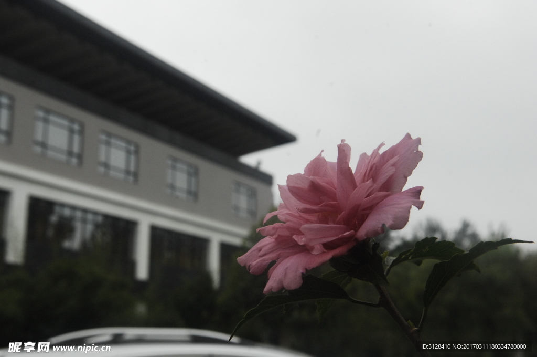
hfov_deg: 38.9
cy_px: 178
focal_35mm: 51
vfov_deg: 26.4
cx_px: 268
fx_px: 760
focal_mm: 34
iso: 800
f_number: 12
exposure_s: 1/640
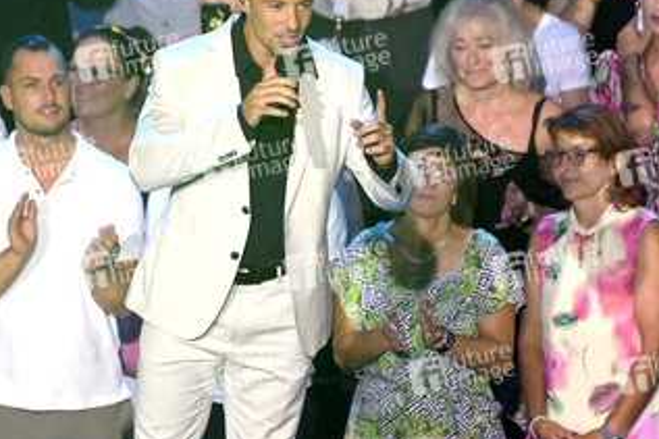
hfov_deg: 2.9
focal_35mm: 712
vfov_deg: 1.9
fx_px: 13026
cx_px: 282
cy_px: 214
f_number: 5.6
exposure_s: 1/400
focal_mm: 500
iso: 16000
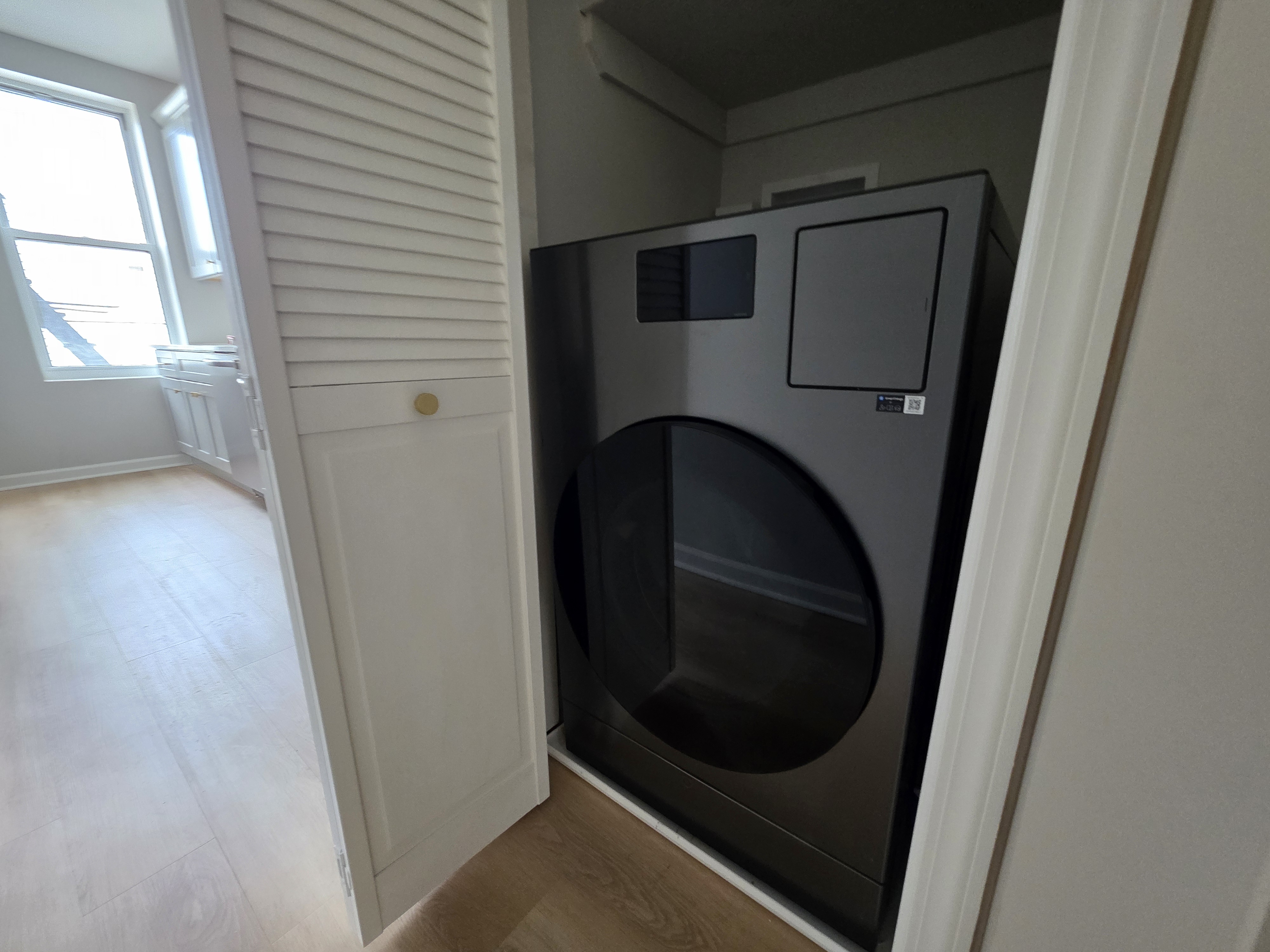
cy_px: 476
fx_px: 477
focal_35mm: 13
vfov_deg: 89.9
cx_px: 635
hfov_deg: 106.2
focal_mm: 2.2
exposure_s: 1/60
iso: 200
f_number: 1.9
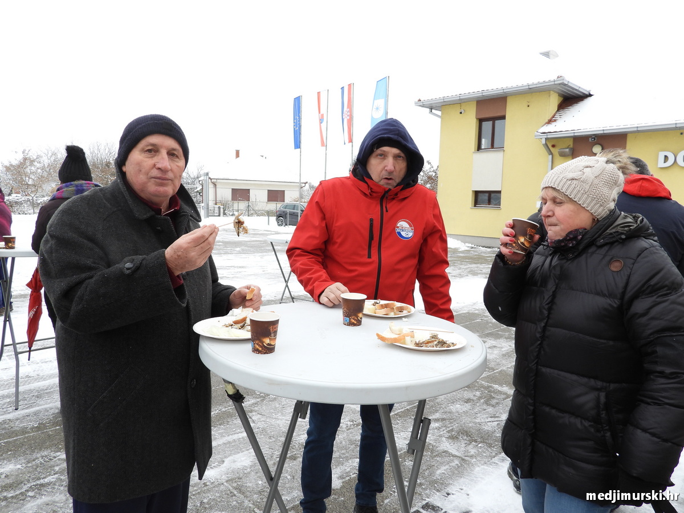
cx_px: 342
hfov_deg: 71.6
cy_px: 256
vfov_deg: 56.8
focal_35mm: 24
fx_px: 474
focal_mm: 4.3
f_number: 2.8
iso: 100
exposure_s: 1/320
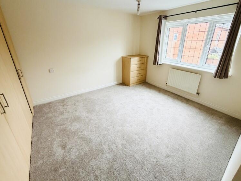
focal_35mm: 16
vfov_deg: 78.0
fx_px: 111
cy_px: 83
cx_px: 127
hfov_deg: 94.4
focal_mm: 2.22
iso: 400
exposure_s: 1/50
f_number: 2.2
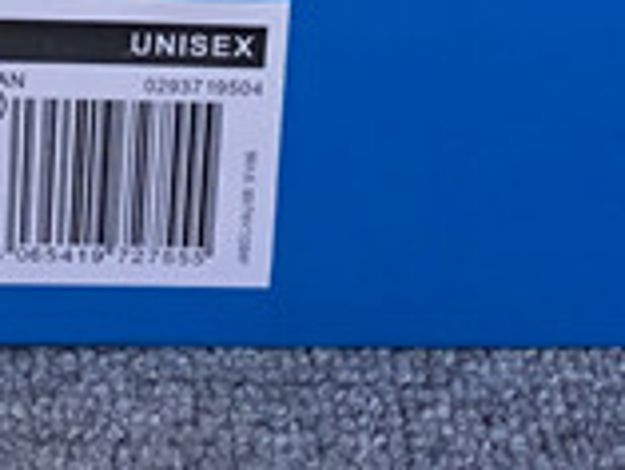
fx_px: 3216
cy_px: -763
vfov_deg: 7.6
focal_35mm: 178
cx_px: -24
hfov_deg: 11.0
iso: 25
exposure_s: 1/324
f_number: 2.4
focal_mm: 3.3
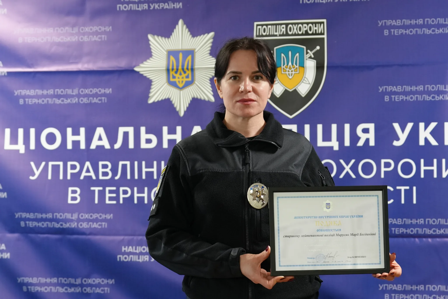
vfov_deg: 13.0
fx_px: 1306
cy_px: 150
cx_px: 224
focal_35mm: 105
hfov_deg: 19.5
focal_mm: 70
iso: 3200
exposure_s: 1/160
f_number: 4
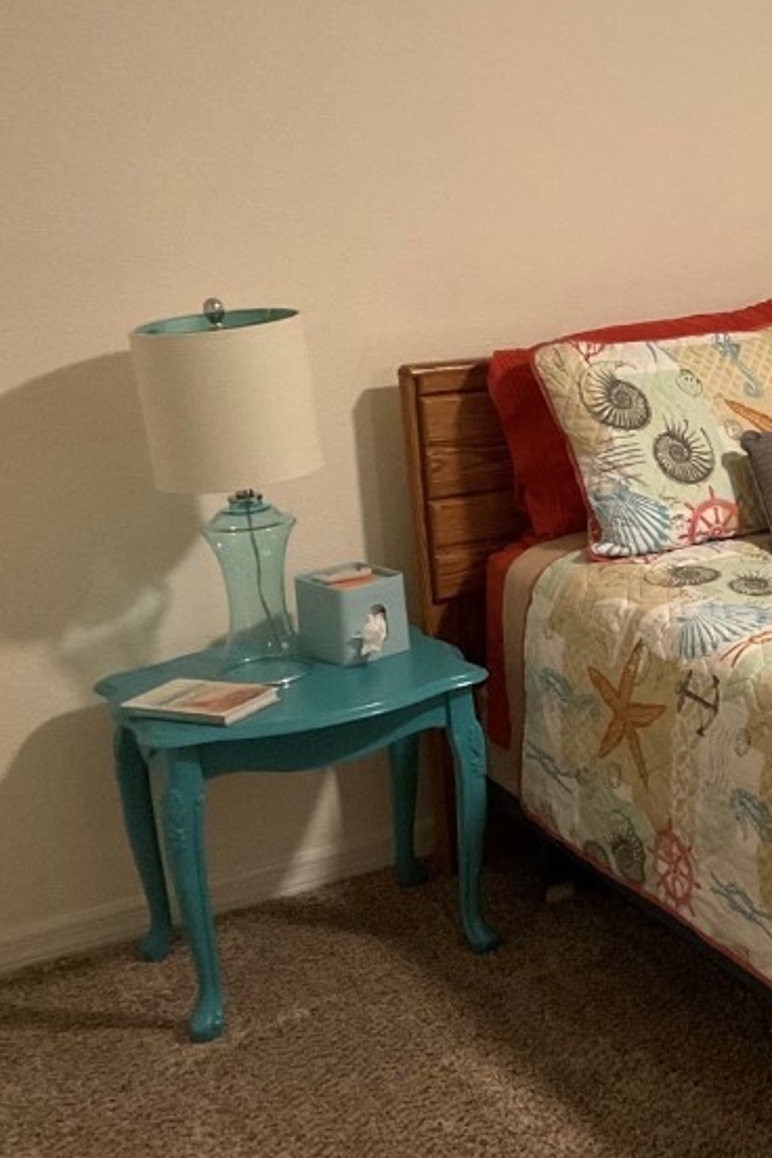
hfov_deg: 21.4
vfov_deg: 35.5
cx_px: 1055
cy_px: 476
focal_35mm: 56
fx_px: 1801
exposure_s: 1/60
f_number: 1.8
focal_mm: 3
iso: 250
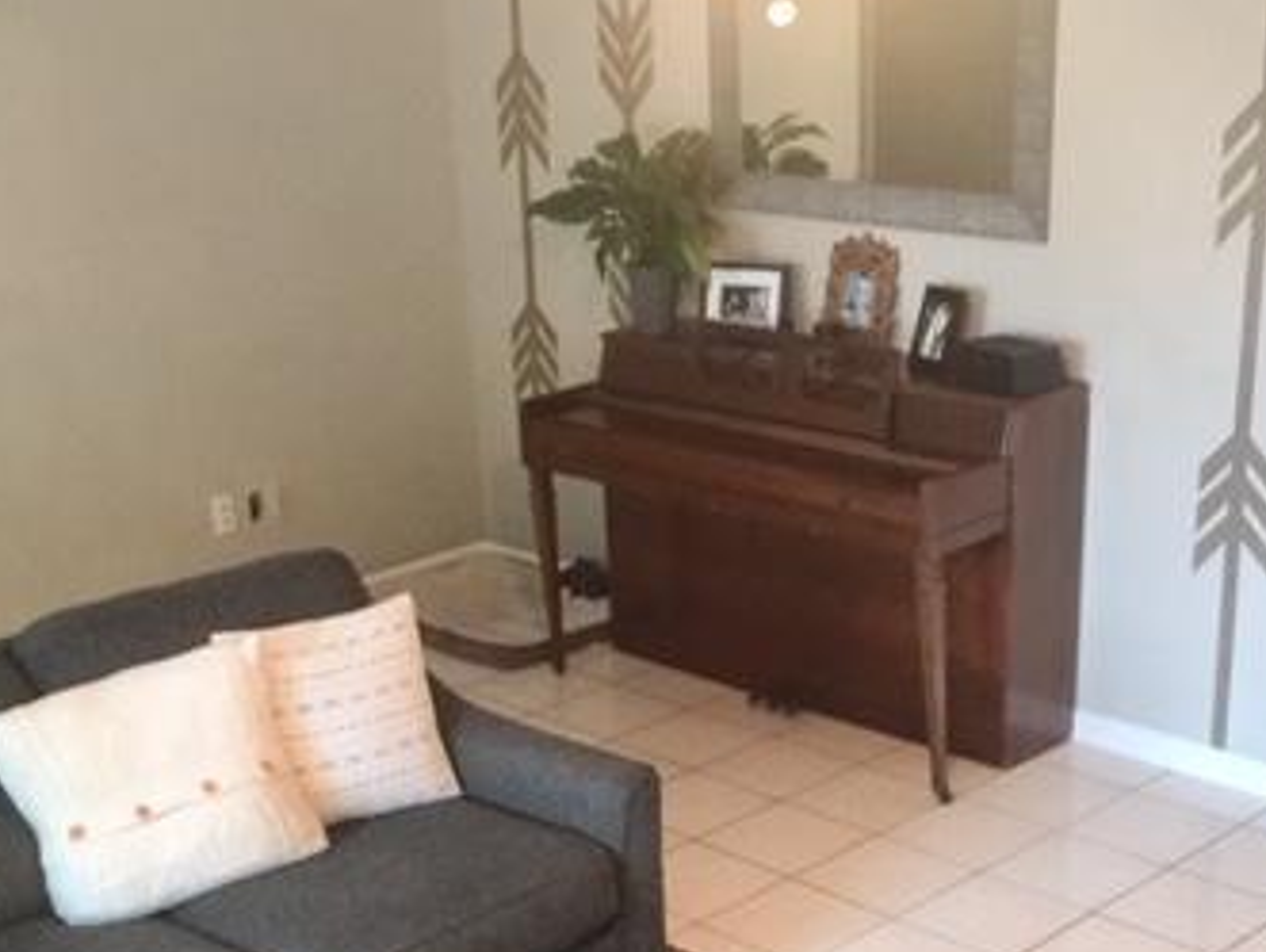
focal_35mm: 56
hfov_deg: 34.3
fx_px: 2050
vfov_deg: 25.7
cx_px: 711
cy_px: 761
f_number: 2.2
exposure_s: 1/15
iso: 125
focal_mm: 4.15
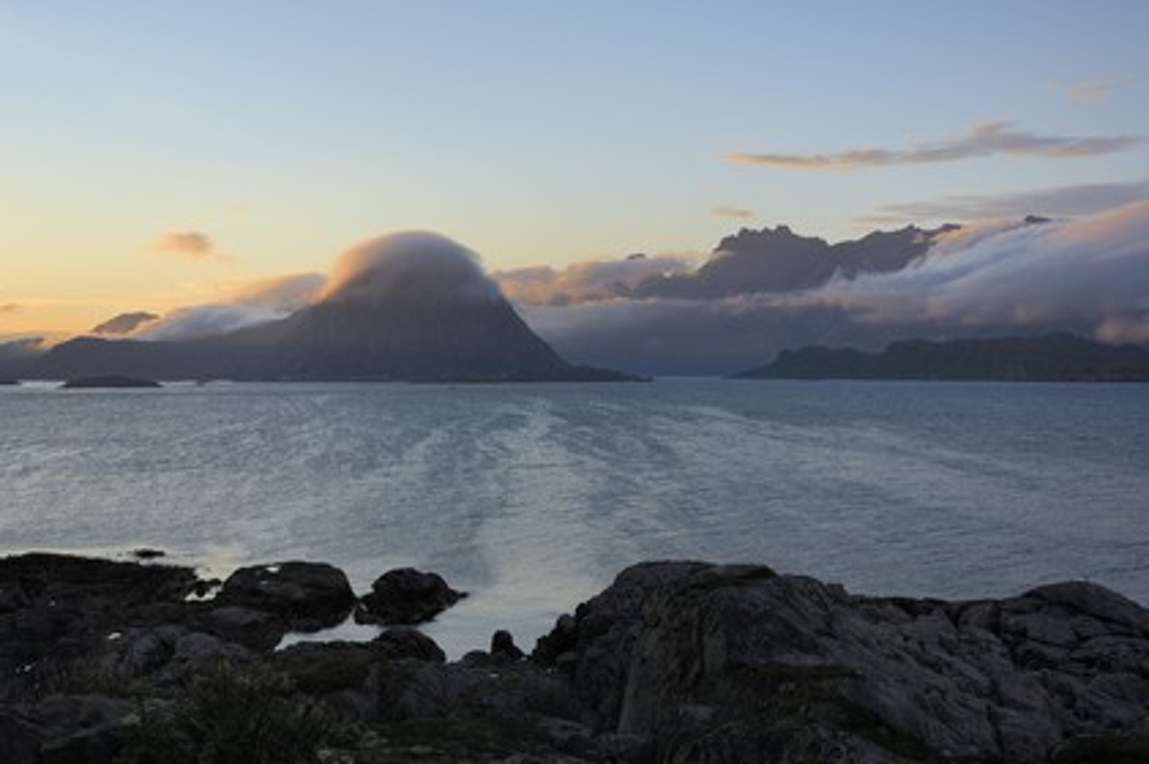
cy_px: 382
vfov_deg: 31.8
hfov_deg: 46.4
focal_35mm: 42
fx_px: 1339
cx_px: 574
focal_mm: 28
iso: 100
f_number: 8
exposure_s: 1/125
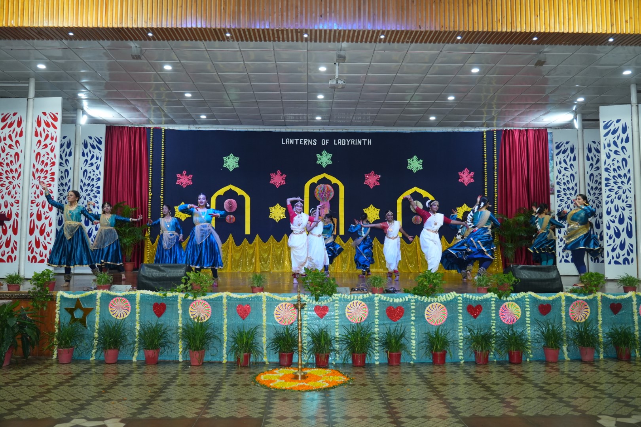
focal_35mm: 29
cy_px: 214
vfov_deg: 45.0
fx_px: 516
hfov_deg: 63.7
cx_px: 320
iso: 1600
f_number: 4
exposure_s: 1/200
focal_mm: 29
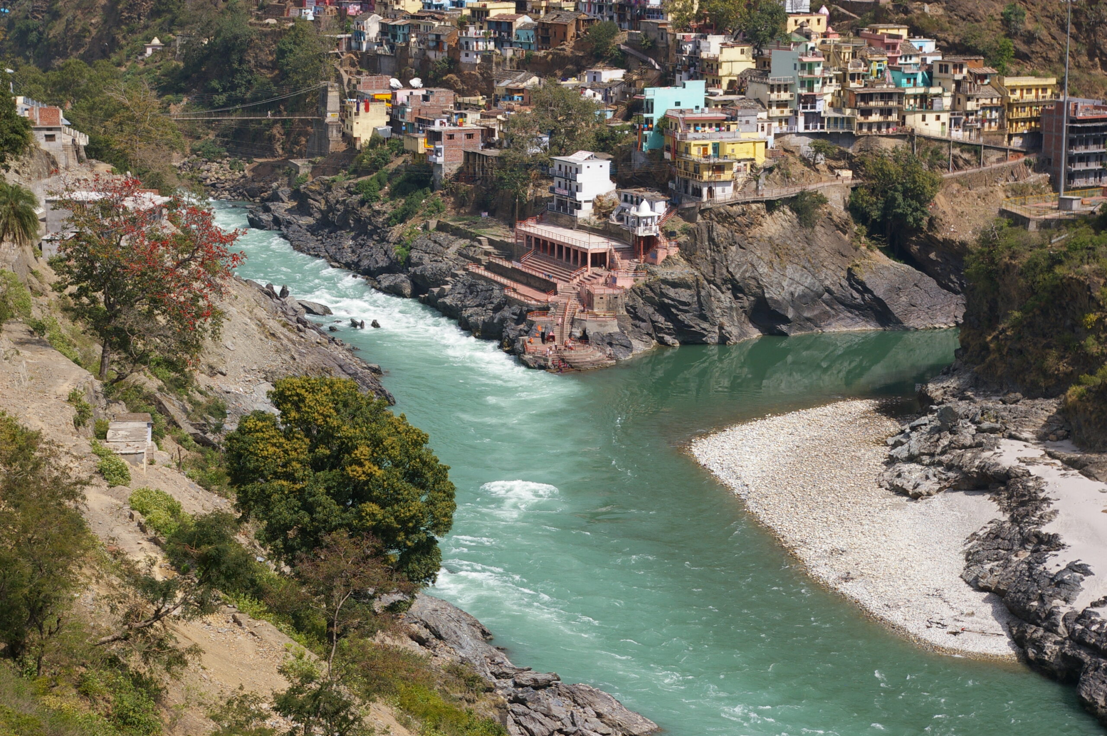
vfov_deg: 16.5
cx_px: 554
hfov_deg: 24.6
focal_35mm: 82
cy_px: 368
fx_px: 2535
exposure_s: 1/350
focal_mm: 55
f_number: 11
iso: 200
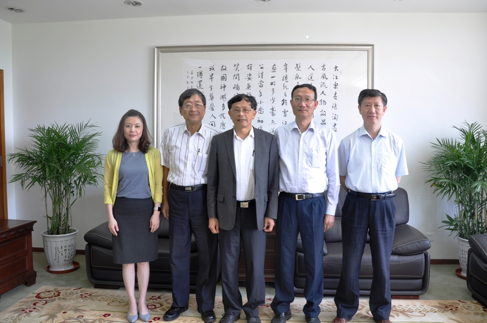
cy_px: 162
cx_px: 244
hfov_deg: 67.5
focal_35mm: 27
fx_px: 365
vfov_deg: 47.8
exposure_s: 1/20
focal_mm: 18
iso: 200
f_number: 6.3
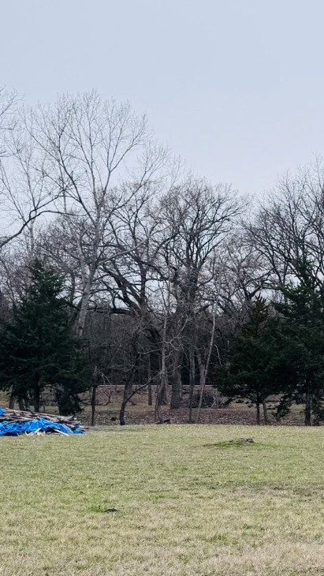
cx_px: 417
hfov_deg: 20.1
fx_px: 839
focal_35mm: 55
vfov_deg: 37.8
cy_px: 333
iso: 80
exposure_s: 1/876
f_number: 1.78
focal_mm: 6.76
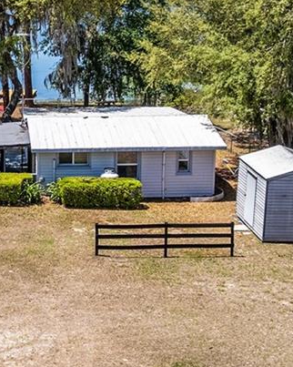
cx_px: -5
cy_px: 162
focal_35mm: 82
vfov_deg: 23.3
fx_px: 890
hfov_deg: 18.2
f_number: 2.8
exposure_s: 1/2000
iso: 110
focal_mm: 8.38
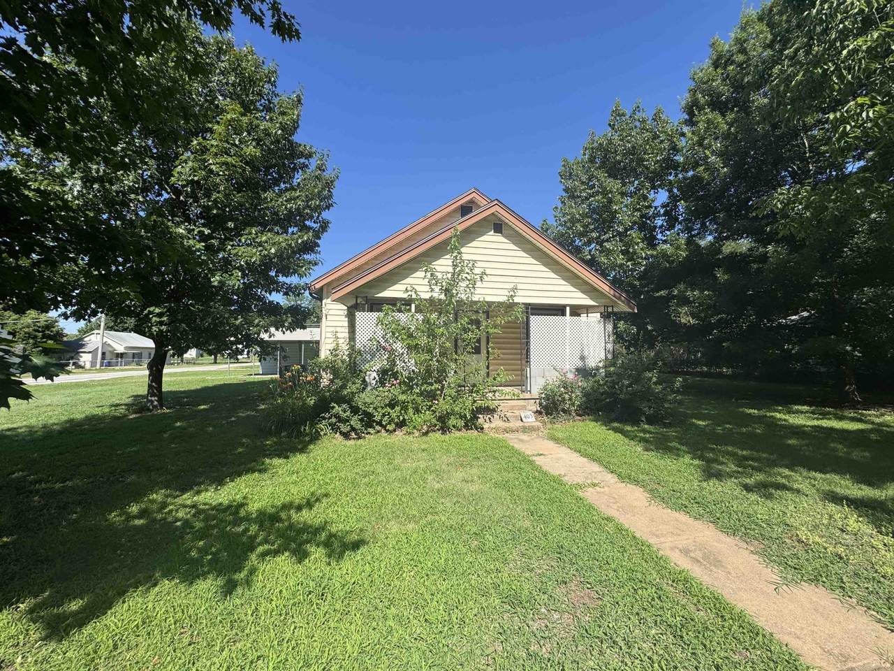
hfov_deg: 102.1
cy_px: 336
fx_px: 362
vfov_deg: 85.7
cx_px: 447
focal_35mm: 14
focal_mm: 2.22
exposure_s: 1/1748
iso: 40
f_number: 2.2
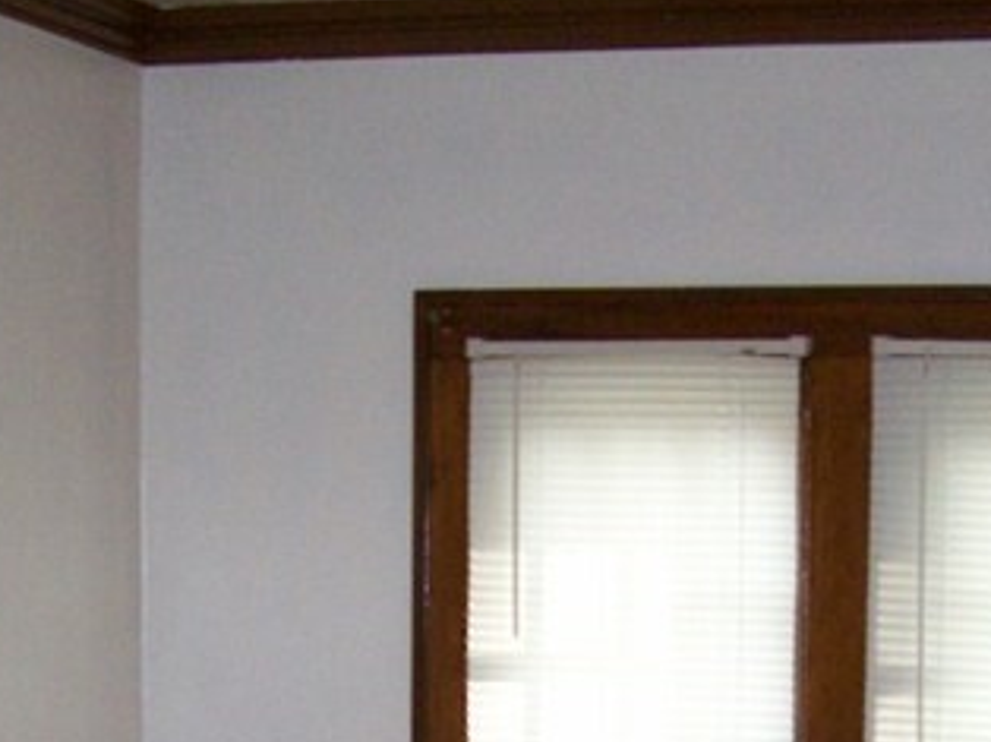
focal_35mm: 111
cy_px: 1061
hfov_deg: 17.7
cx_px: 660
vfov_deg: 12.7
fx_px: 3175
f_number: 2.7
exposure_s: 1/112
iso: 140
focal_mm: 5.6
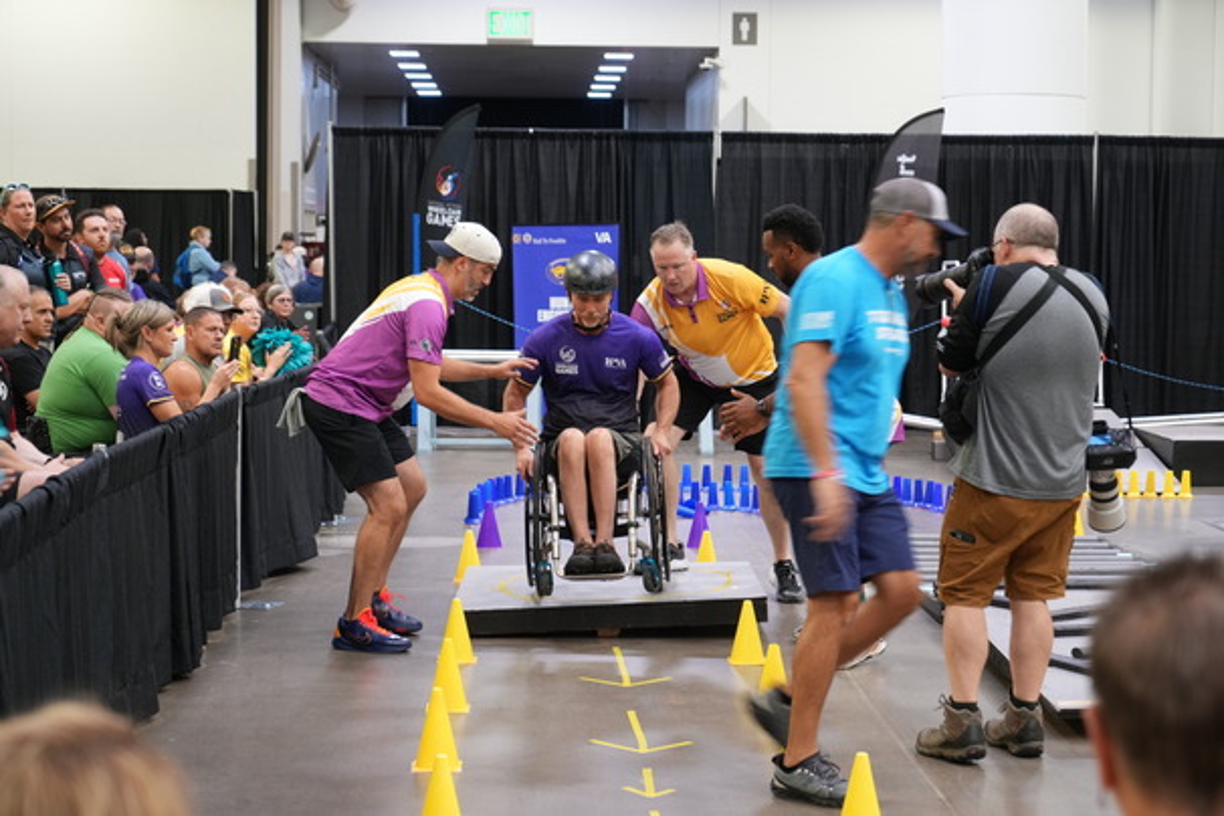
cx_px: 612
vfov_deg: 19.5
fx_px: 2380
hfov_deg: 28.8
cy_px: 408
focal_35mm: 70
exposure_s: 1/80
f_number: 5
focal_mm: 70
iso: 1250
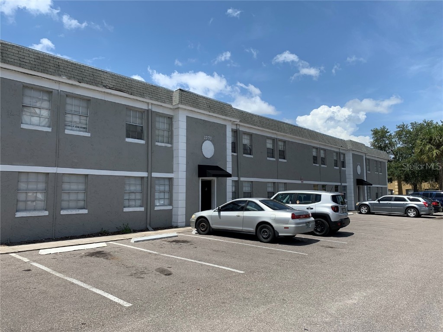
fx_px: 333
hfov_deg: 67.3
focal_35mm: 26
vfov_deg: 53.1
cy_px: 166
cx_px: 222
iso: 25
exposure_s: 1/2611
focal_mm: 4.25
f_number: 1.8
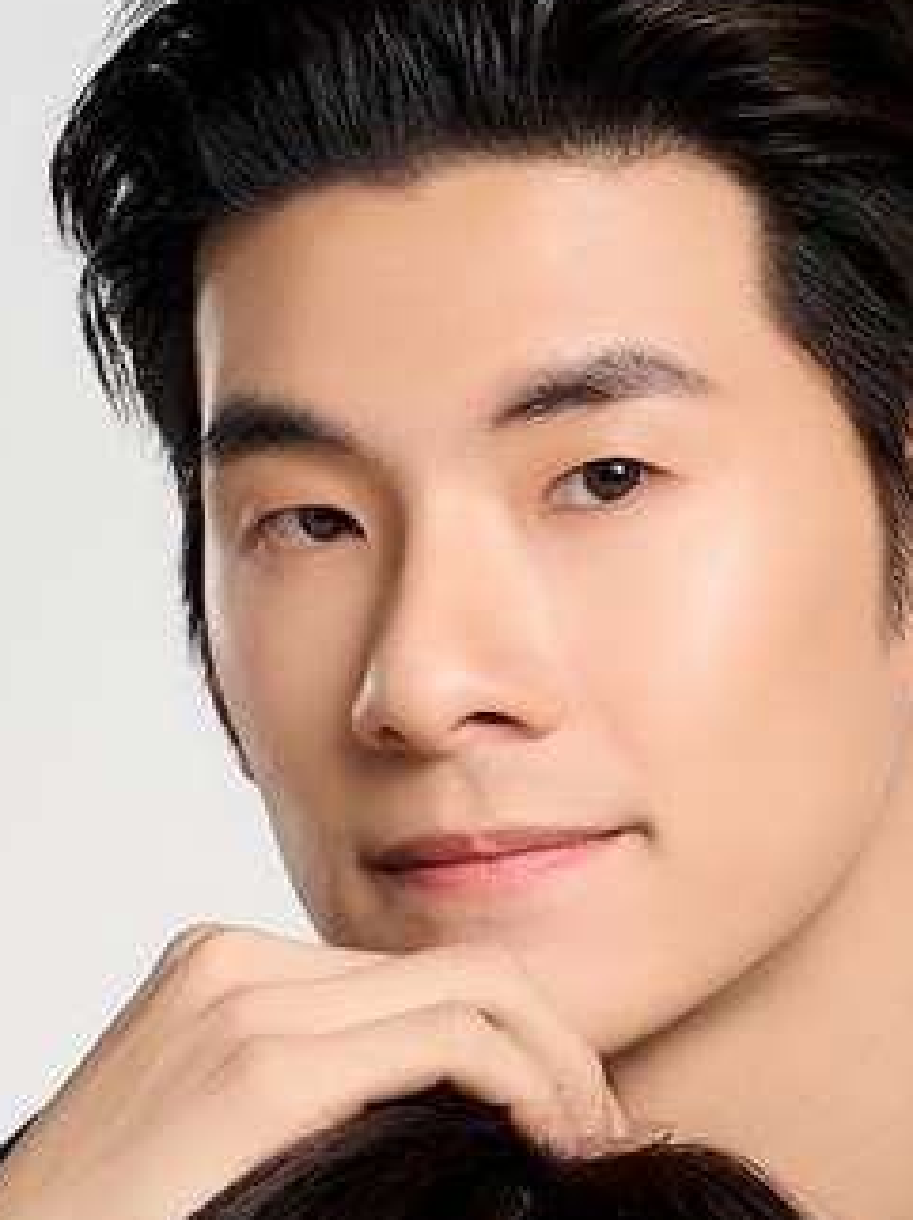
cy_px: 1913
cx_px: 466
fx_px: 12888
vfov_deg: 5.4
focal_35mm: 366
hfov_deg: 4.1
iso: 200
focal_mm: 68
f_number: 8
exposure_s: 1/160
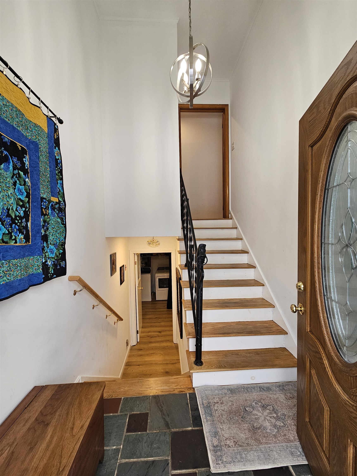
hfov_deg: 89.9
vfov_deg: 106.2
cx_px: 178
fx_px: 179
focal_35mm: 13
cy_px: 238
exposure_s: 1/60
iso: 80
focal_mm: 2.2
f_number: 2.2
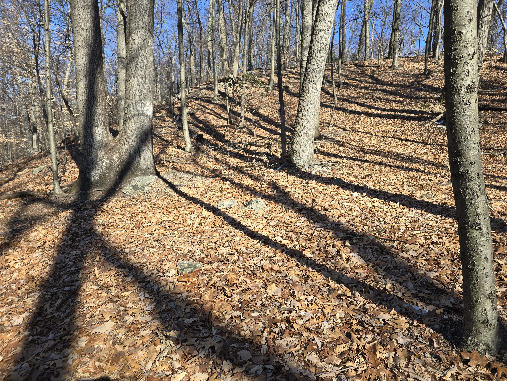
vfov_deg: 58.9
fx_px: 337
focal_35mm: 23
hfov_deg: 73.9
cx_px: 254
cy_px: 190
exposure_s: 1/327
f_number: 1.7
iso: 12
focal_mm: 6.3
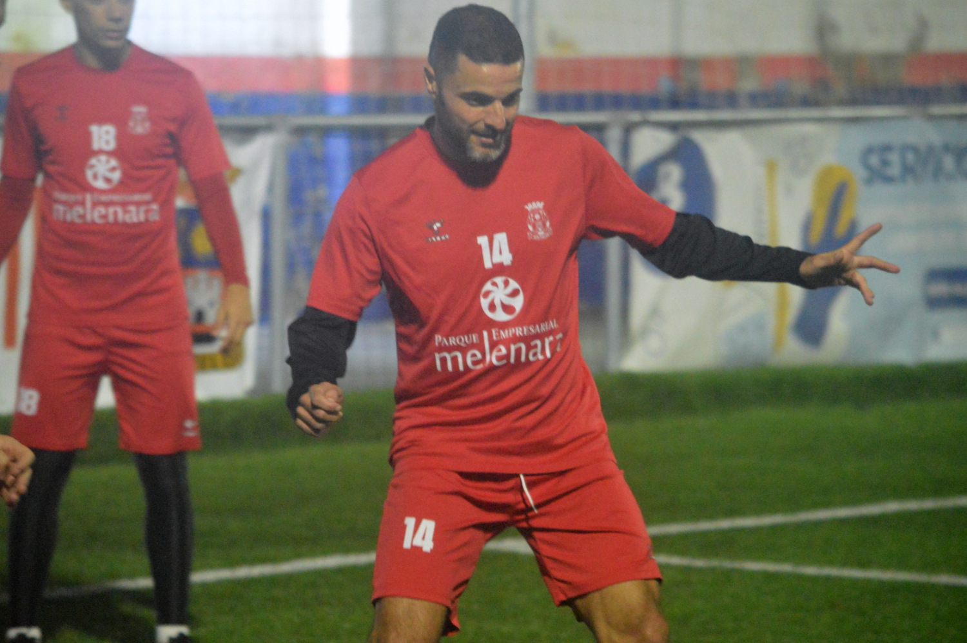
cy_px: 322
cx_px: 484
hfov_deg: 9.8
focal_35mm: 210
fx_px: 5637
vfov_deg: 6.5
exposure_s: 1/320
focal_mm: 140
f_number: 4.8
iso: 6400
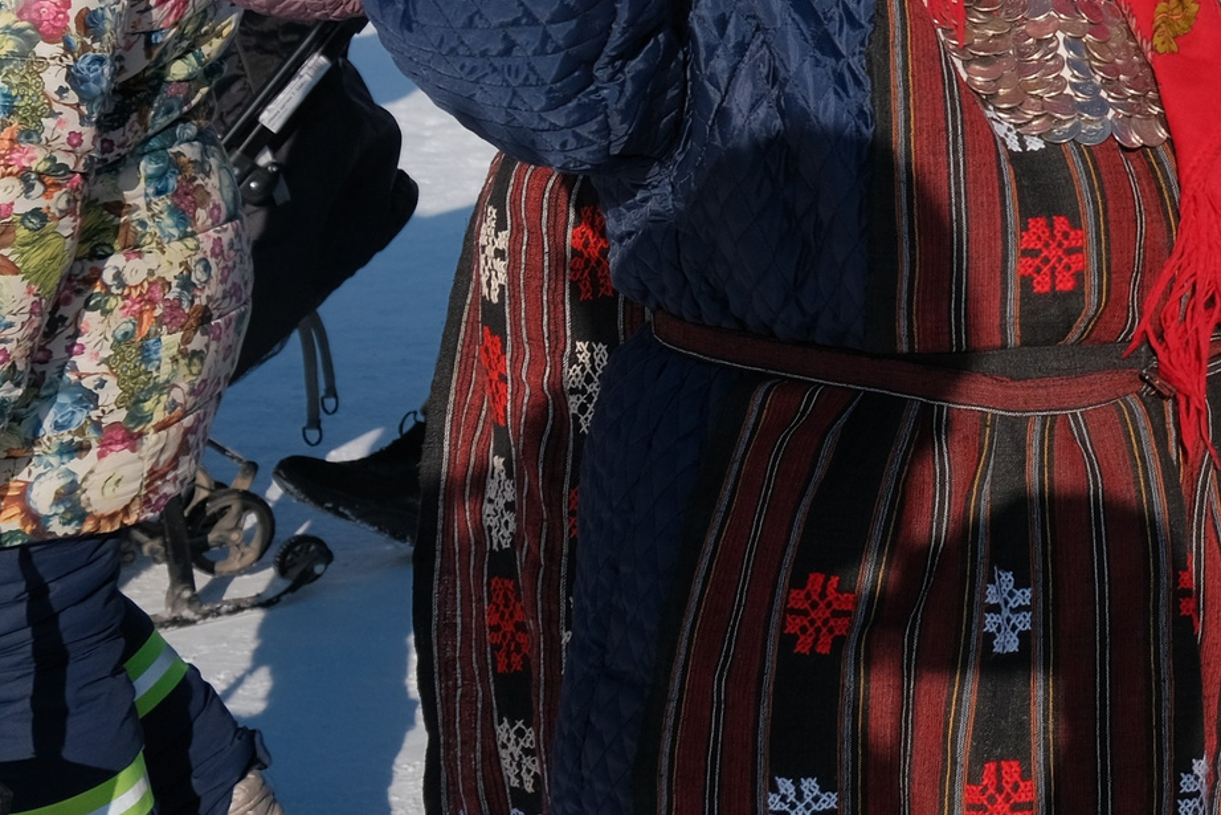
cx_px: 1576
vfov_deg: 17.4
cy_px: -136
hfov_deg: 23.8
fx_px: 2544
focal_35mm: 75
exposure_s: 1/2000
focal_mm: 18
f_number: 4
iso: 160
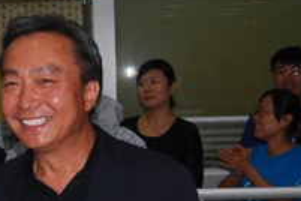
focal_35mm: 127
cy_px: 160
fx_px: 1065
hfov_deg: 15.8
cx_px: 9
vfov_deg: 10.7
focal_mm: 31
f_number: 4.5
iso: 200
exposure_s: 1/60
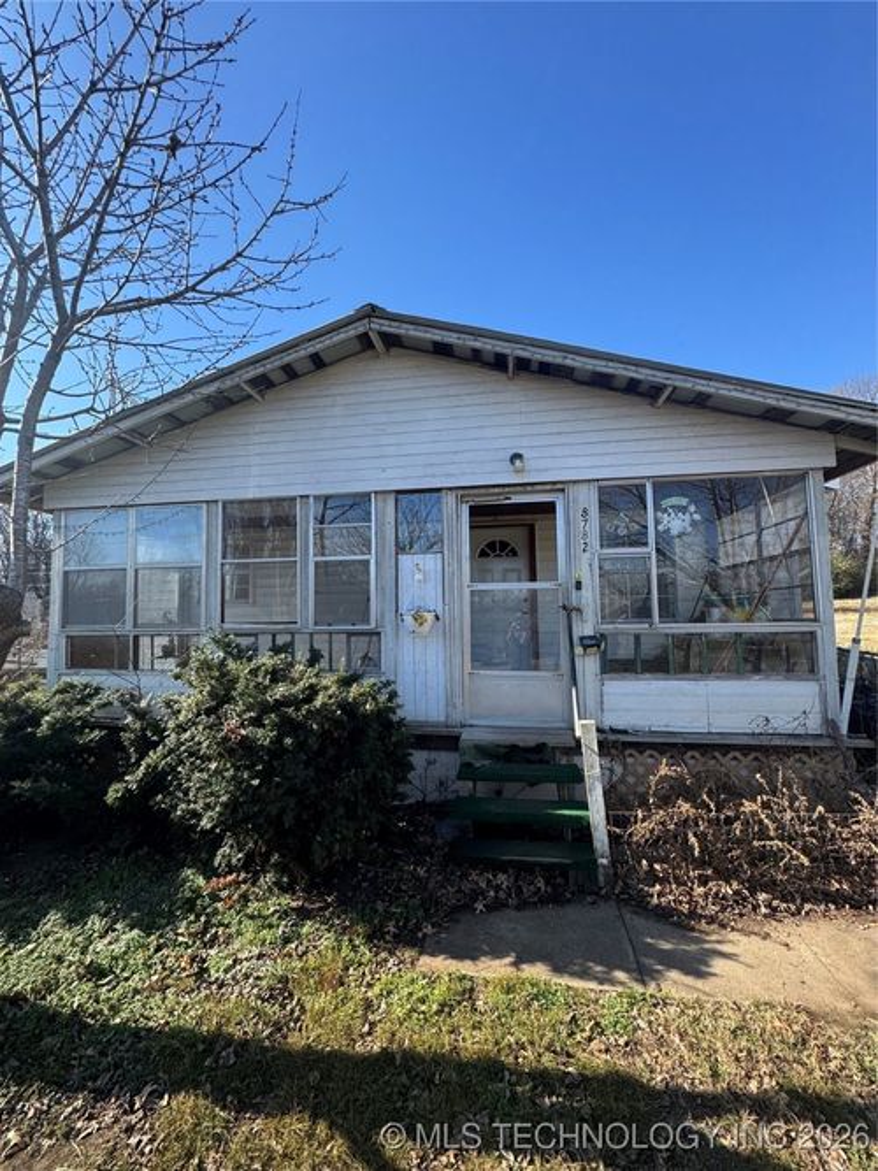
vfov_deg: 102.1
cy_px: 586
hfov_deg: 85.7
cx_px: 439
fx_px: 474
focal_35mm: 14
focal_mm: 2.22
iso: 40
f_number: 2.2
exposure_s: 1/479
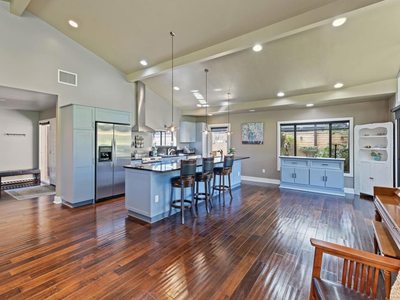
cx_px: 193
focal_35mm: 16
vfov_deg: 78.1
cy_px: 151
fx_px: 185
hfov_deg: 94.5
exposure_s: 1/2
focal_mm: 14
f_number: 10
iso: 640
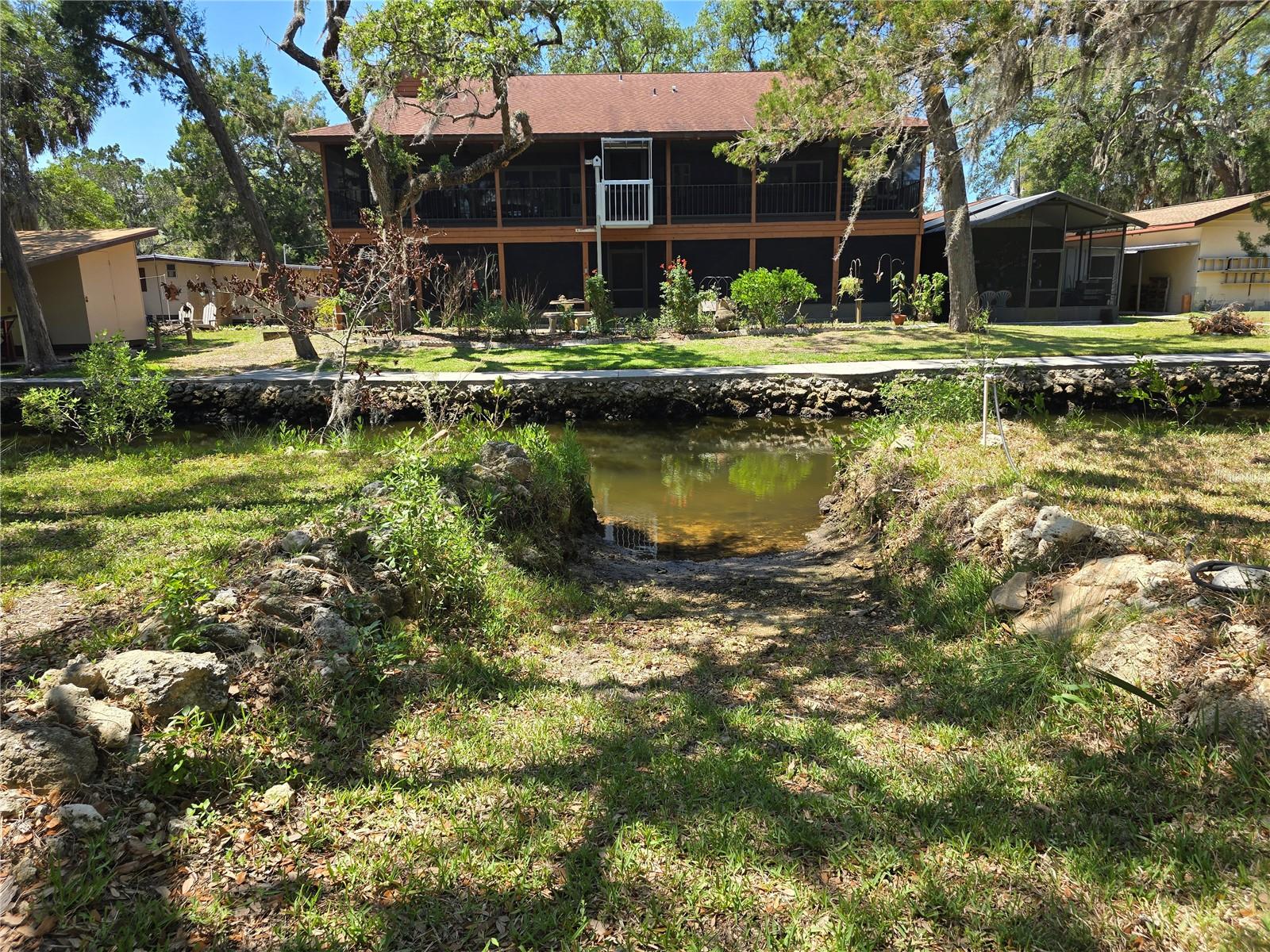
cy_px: 476
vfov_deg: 58.9
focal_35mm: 23
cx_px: 635
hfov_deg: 73.9
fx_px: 844
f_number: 1.7
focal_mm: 6.3
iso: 12
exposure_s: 1/277
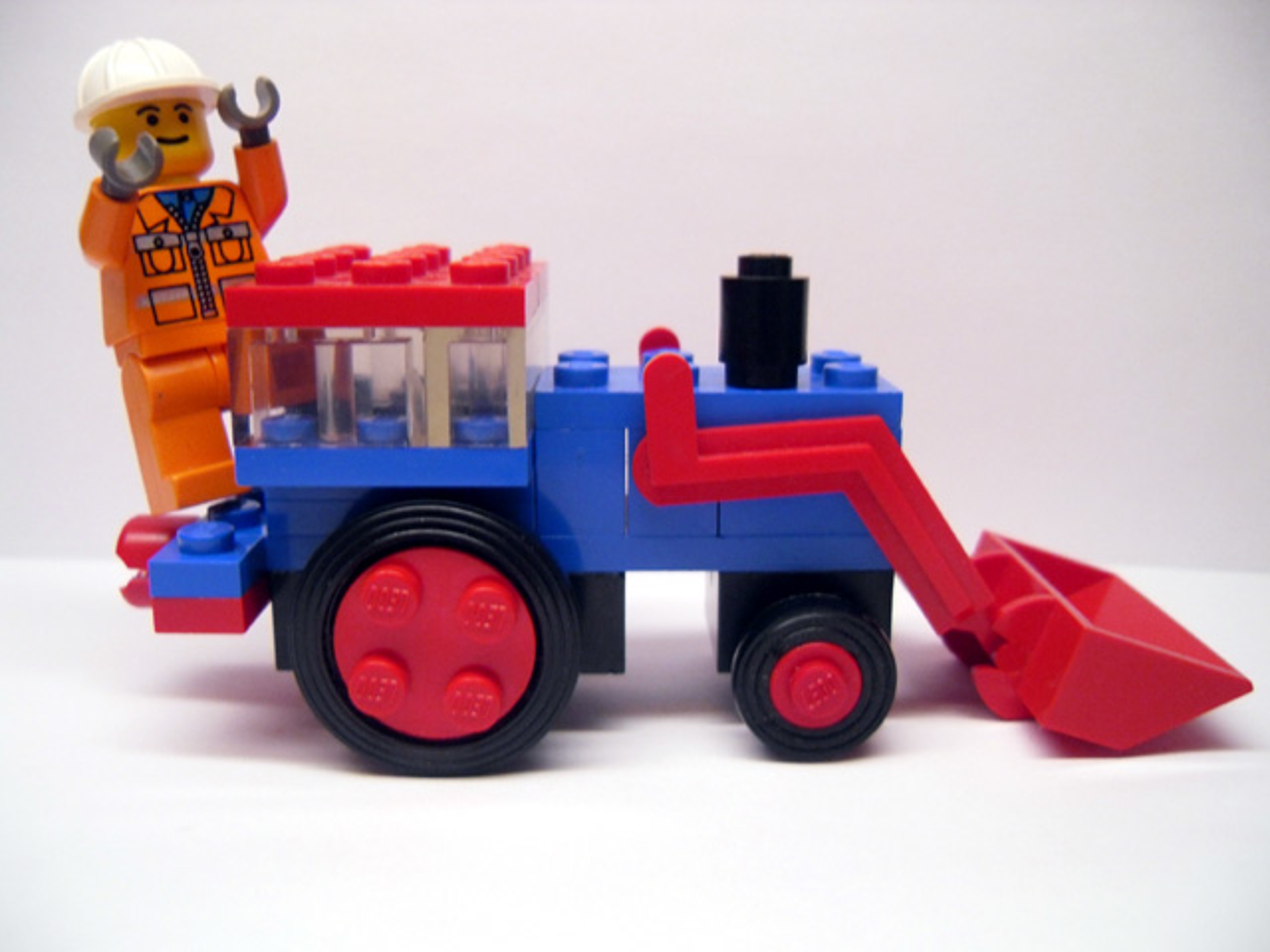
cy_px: 476
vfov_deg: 41.8
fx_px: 1247
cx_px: 635
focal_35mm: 34
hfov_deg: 54.0
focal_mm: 6
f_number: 2.8
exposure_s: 1/45
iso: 200
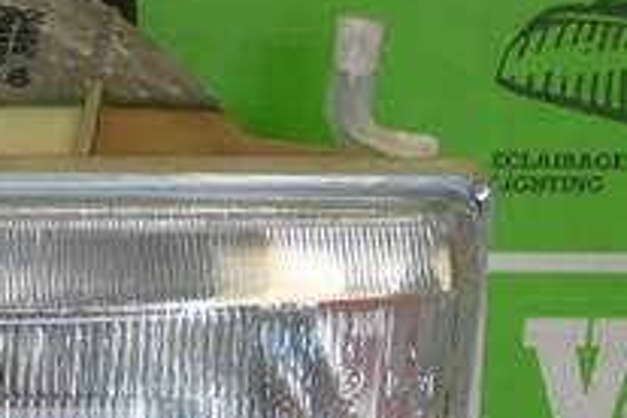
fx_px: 4249
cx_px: -18
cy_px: 367
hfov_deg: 8.4
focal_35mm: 244
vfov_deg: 5.6
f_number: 4.3
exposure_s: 1/30
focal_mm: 9.1
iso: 200
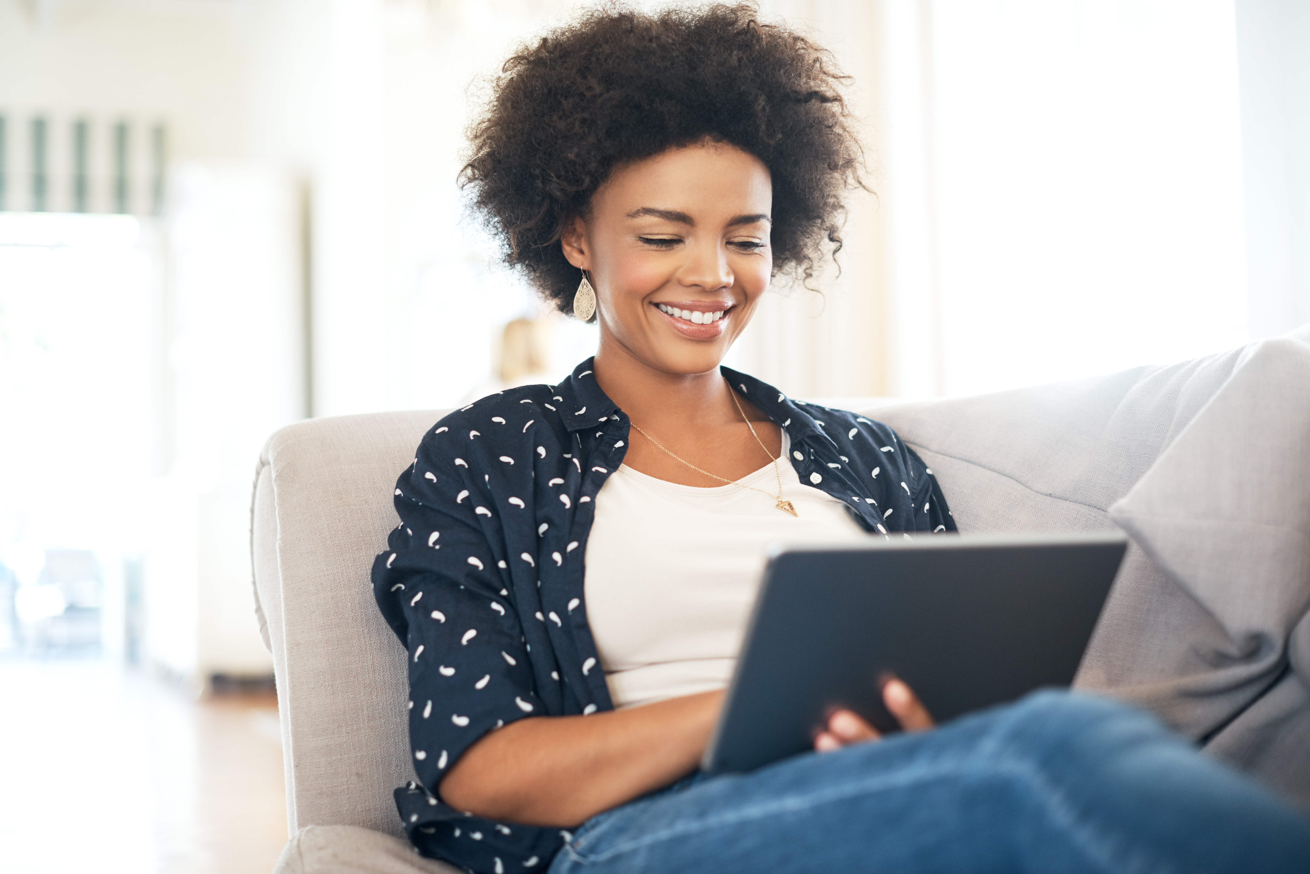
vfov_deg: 27.0
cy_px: 437
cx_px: 655
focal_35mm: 50
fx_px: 1820
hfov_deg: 39.6
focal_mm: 50
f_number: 2
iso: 500
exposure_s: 1/500
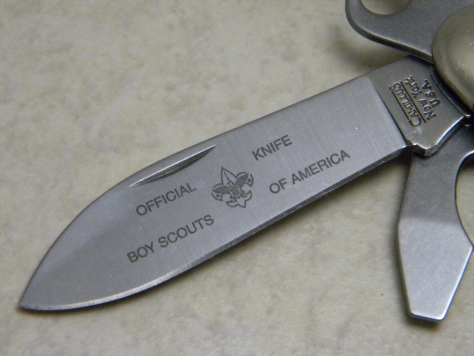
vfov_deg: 10.0
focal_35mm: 148
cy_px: 178
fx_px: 2027
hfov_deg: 13.3
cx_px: 237
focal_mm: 26.8
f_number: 5
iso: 800
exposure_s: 1/52.4
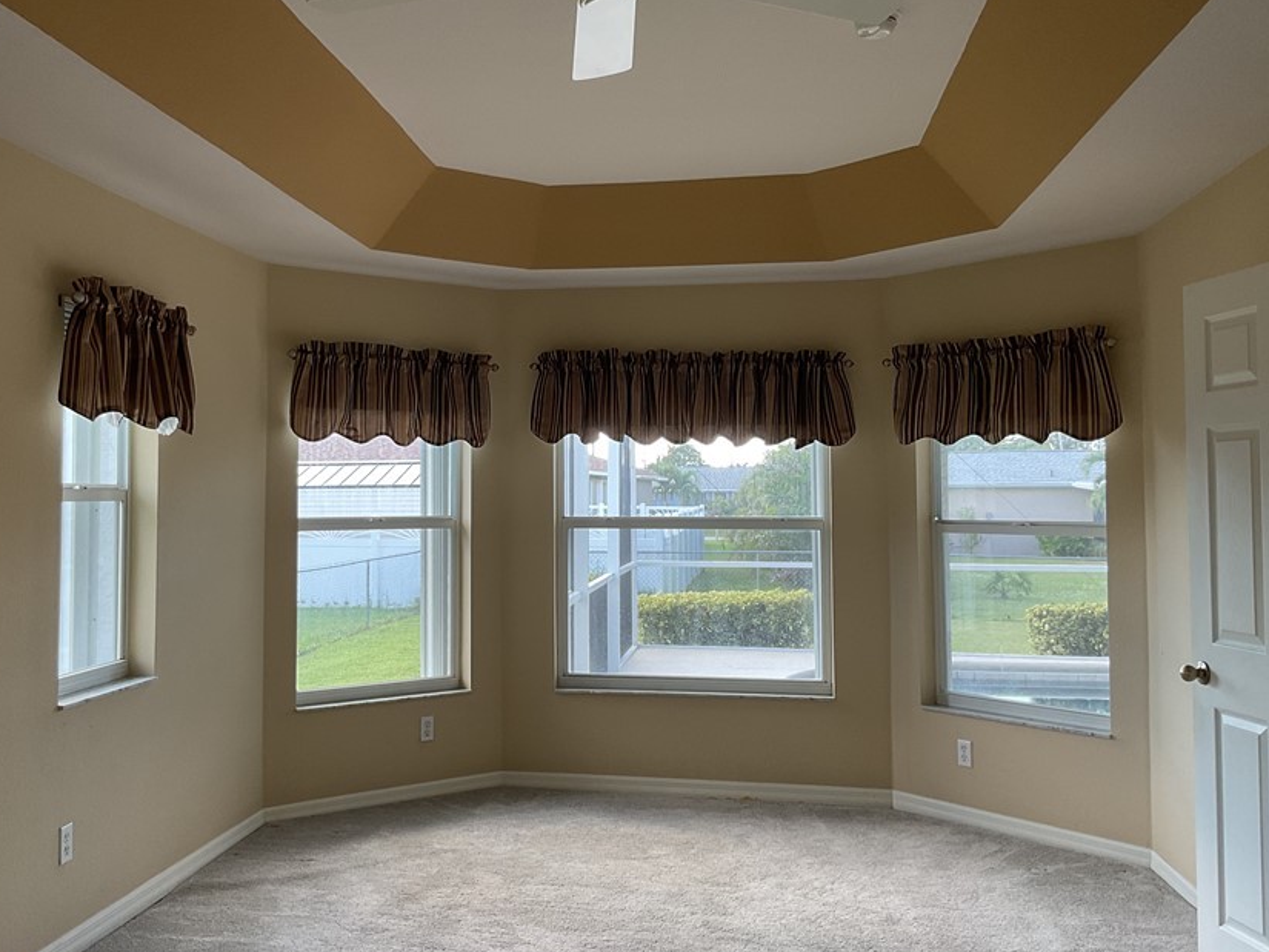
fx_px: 1320
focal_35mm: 36
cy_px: 434
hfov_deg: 51.2
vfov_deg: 39.6
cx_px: 543
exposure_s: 1/120
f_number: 1.8
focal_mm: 3
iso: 50
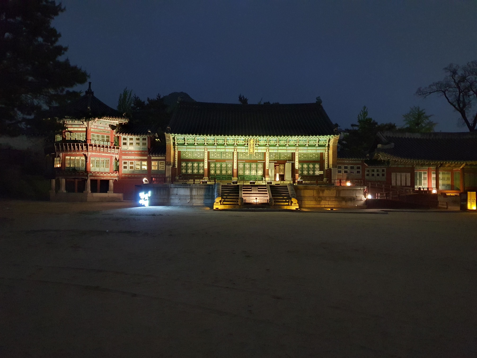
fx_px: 358
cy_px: 179
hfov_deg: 67.3
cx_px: 238
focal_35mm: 26
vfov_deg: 53.1
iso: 640
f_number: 1.5
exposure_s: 1/14
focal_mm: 4.3
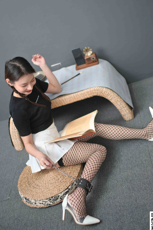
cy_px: 96
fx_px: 280
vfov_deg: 44.3
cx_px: 89
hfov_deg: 30.5
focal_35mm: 44
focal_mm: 35
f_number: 1.4
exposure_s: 1/200
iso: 400
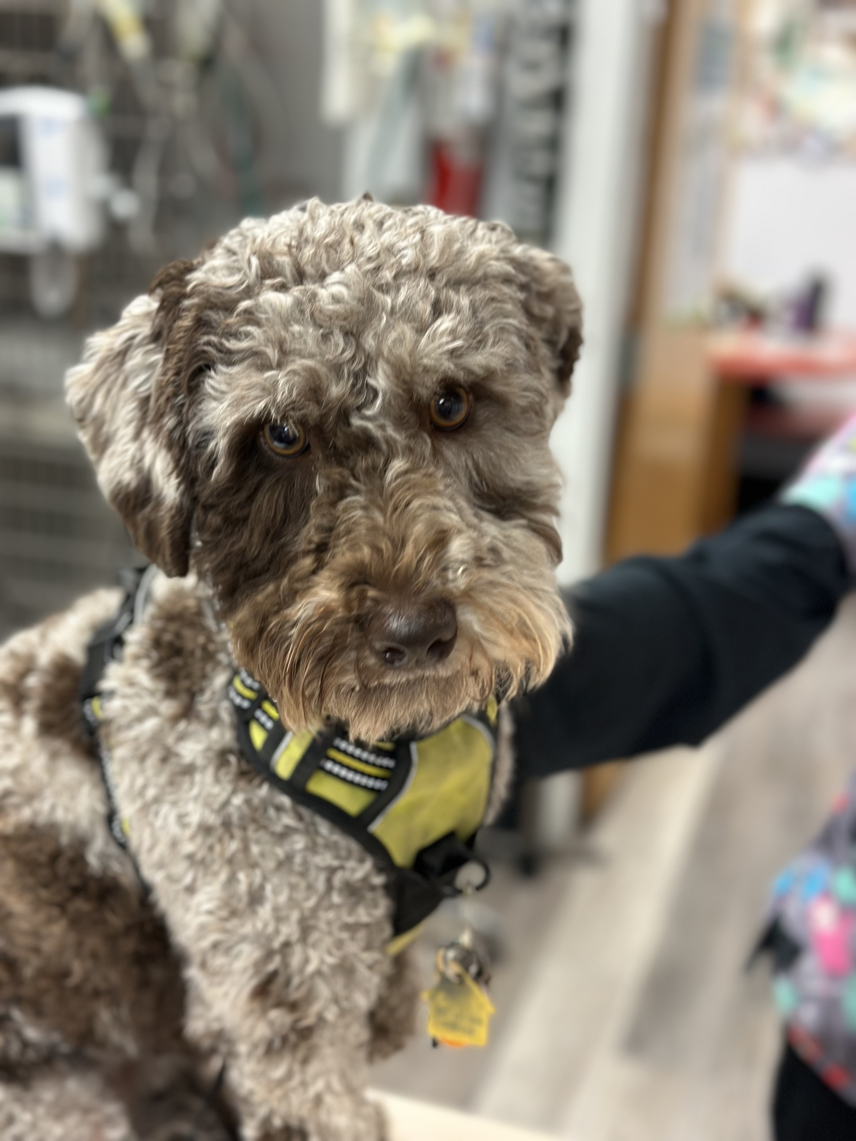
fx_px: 1583
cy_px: 570
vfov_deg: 39.7
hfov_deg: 30.3
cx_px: 428
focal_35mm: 48
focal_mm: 6.86
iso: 100
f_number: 1.78
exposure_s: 1/60
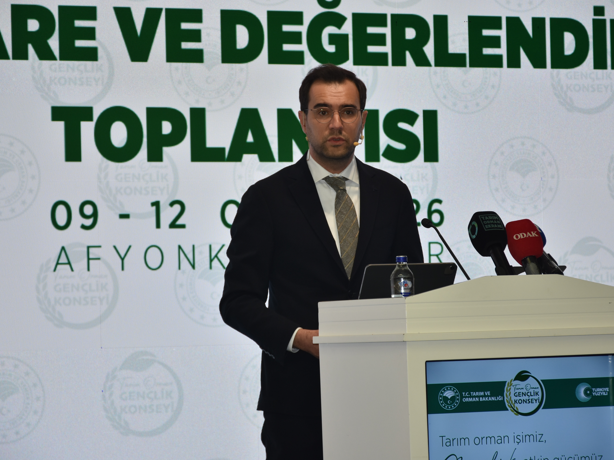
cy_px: 230
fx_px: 2741
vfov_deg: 9.6
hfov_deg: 12.8
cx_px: 307
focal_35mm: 155
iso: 400
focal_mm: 95
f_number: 5.3
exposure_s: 1/80
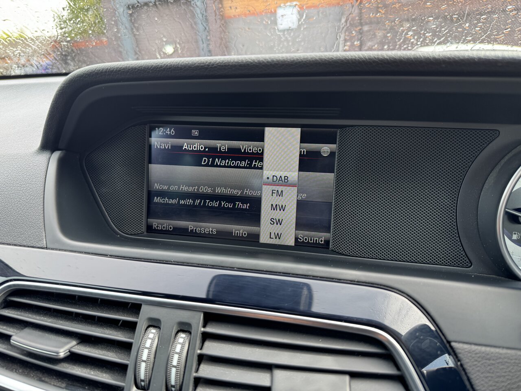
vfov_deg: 56.8
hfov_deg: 71.6
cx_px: 260
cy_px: 196
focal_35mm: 24
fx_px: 361
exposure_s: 1/136
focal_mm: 6.76
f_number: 1.78
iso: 64
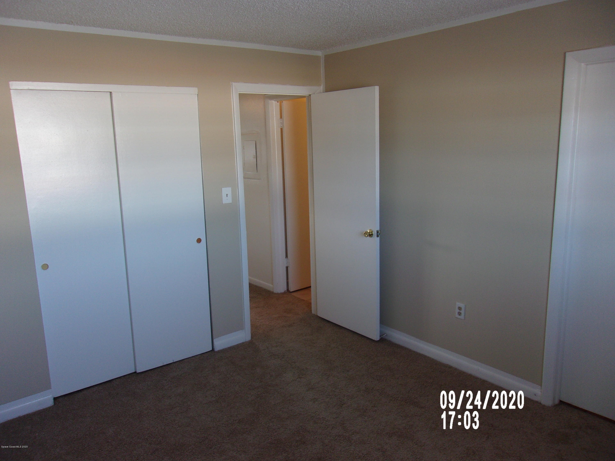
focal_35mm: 27
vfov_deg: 51.4
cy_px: 230
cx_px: 308
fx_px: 480
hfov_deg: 65.3
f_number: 3
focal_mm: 4.9
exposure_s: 1/34
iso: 95
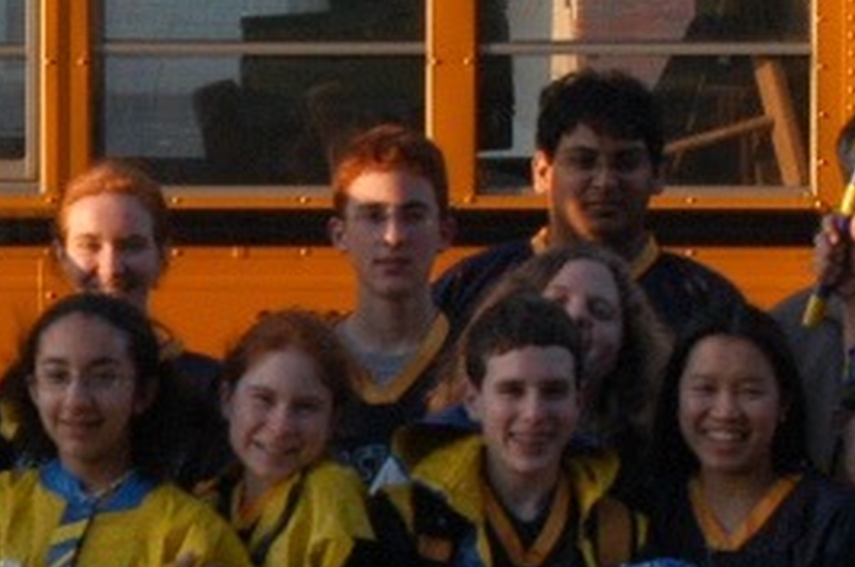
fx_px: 5619
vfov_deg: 5.8
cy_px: 416
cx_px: 58
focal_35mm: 237
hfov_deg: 8.7
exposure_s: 1/200
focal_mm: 28
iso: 400
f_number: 7.1
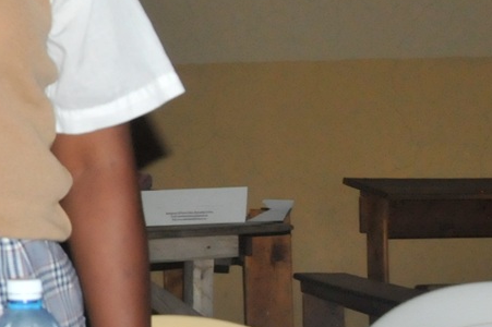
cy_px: 70
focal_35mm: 166
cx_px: -551
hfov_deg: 11.0
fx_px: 2267
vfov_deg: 8.2
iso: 1000
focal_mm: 26
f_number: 9
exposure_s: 1/250
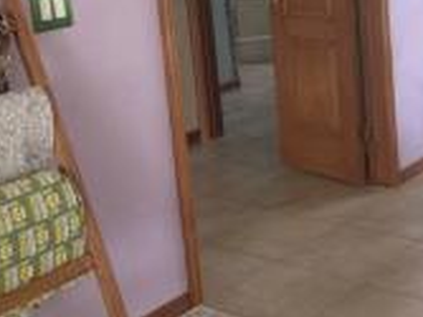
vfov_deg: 21.2
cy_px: 10
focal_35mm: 67
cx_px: 405
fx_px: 818
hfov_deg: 27.6
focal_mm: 3.99
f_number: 1.8
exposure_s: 1/107
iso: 80
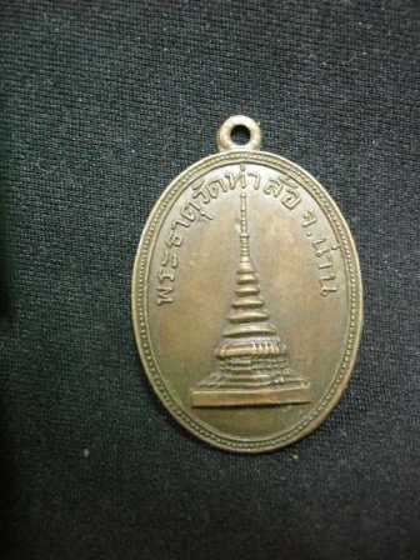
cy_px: 280
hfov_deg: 39.7
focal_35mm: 36
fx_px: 582
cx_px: 210
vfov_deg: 51.4
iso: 800
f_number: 2.7
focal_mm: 7.5
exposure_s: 1/6.9
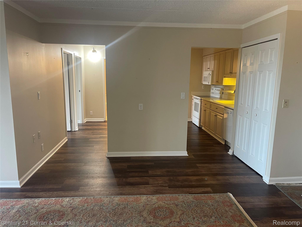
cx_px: 151
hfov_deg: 69.4
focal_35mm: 25
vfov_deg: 54.9
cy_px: 114
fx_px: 218
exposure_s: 1/60
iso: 250
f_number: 1.6
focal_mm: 5.1
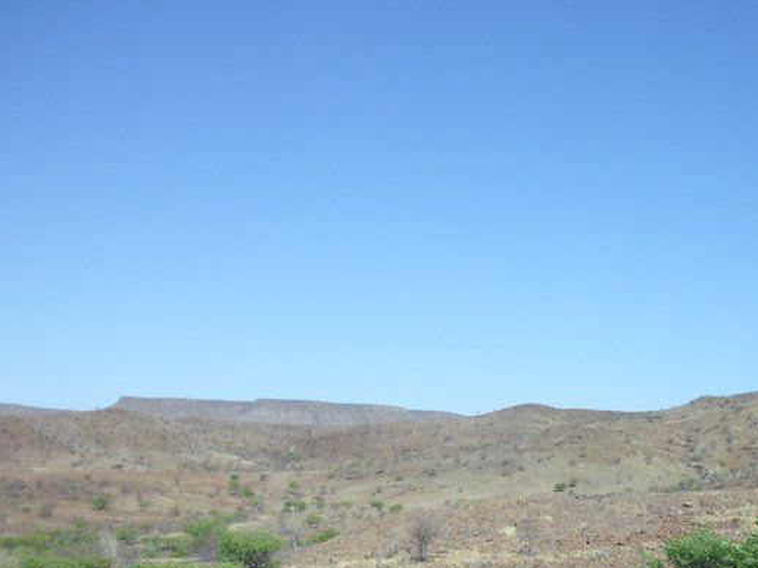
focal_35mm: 59
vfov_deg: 24.6
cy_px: 405
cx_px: 540
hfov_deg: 32.3
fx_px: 1292
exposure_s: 1/250
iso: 100
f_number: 8
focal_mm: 6.2
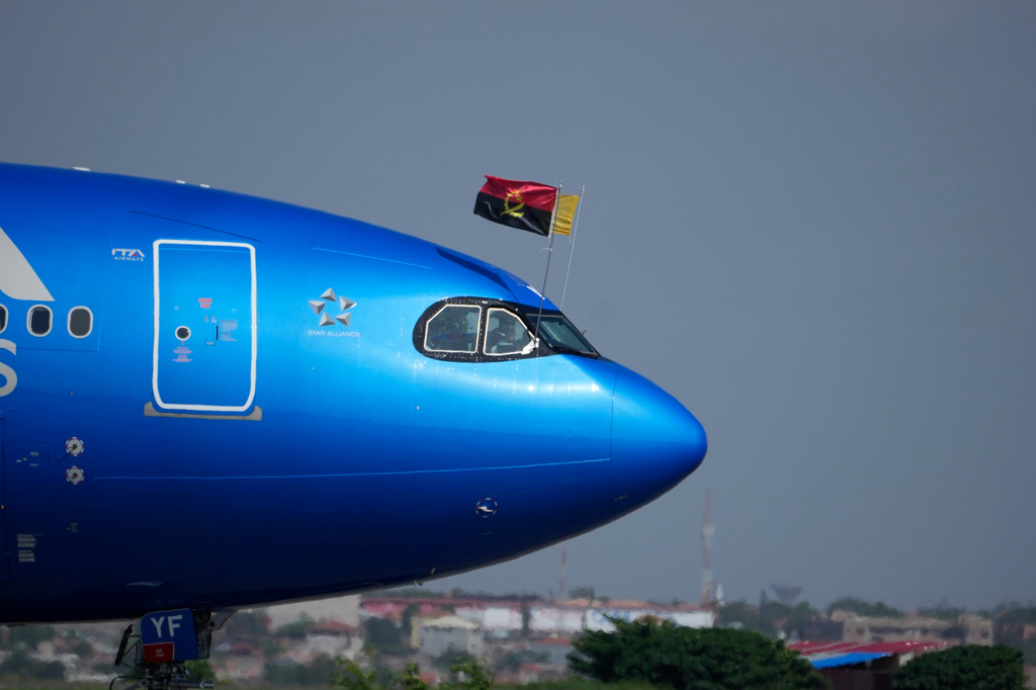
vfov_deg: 2.3
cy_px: 345
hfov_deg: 3.4
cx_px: 518
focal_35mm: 600
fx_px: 17260
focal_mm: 400
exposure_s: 1/5000
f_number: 5.6
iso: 400
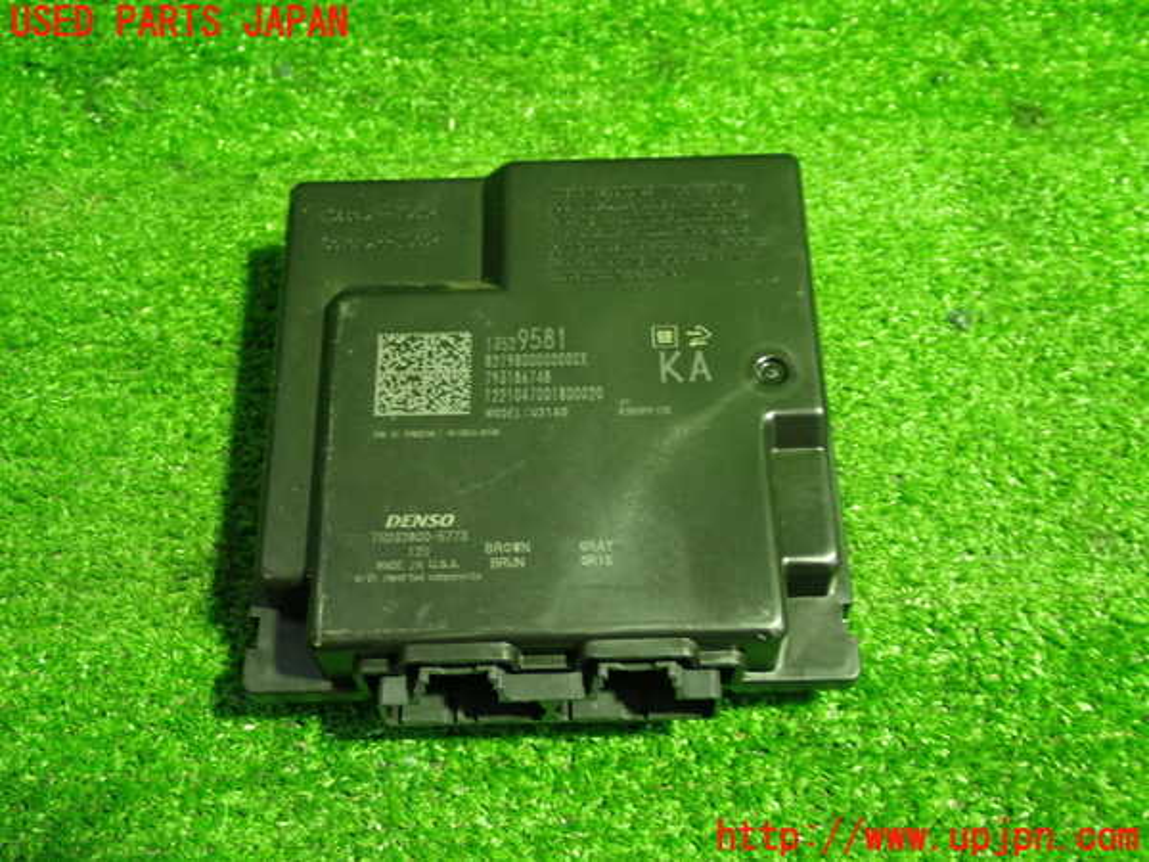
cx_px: 574
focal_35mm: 41
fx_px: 1361
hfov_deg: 45.8
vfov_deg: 35.1
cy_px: 431
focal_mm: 7.31
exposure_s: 1/30
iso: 800
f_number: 2.8
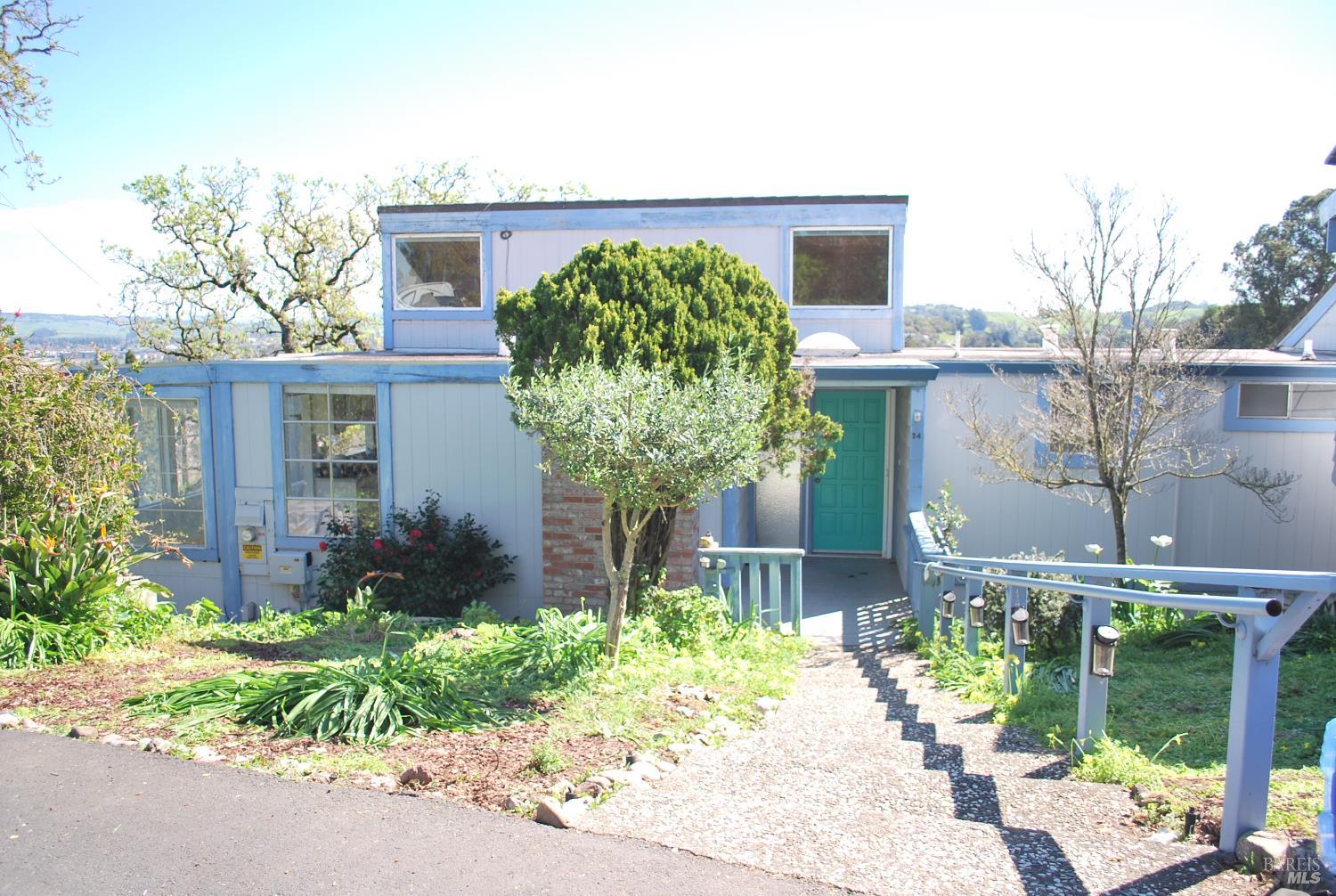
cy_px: 448
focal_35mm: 27
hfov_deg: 67.3
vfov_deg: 48.1
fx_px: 1004
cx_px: 668
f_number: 7.1
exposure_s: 1/200
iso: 100
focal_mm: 18
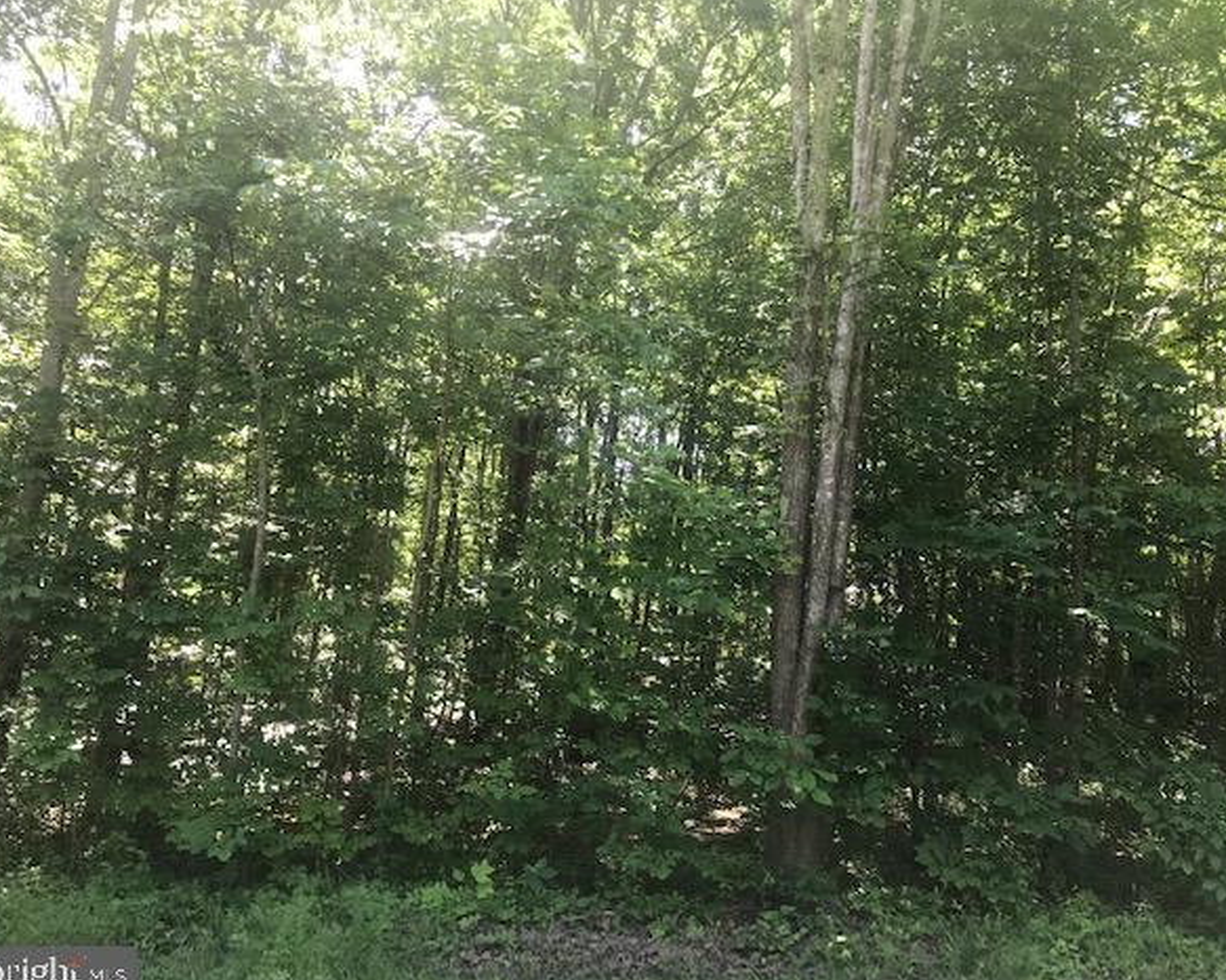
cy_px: 496
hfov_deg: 58.8
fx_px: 1088
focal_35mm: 30
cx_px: 646
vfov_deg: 48.5
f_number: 1.8
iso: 32
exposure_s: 1/120
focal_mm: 3.99
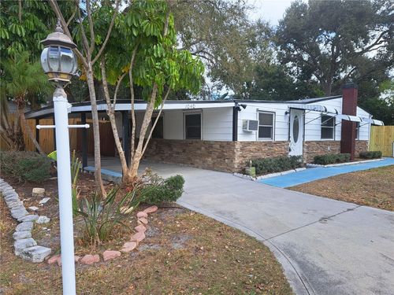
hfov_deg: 71.6
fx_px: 273
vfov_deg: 56.8
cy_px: 148
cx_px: 197
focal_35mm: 24
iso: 50
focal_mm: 5.23
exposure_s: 1/579
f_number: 1.8
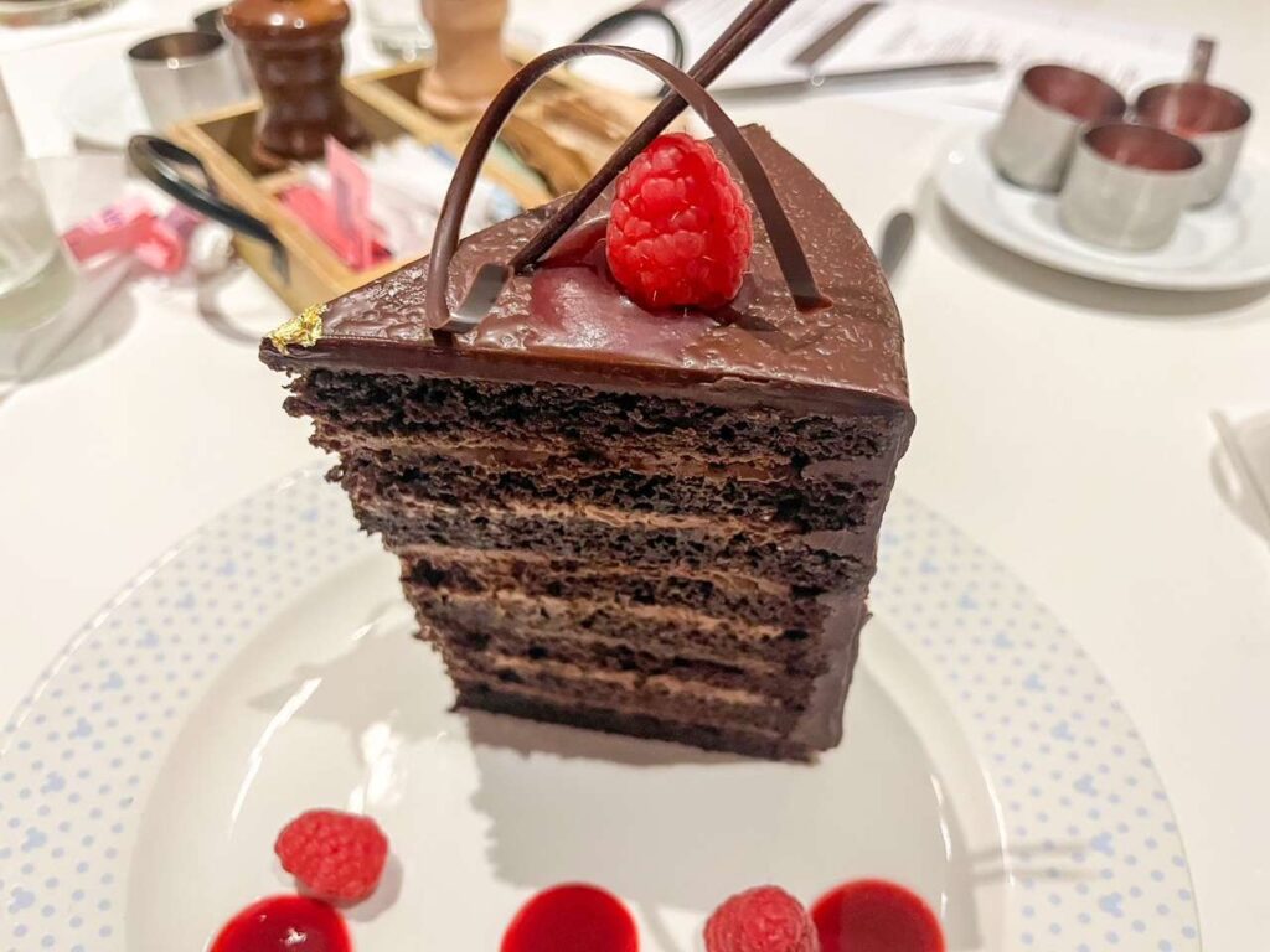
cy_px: 476
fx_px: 954
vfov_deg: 53.1
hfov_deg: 67.3
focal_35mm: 26
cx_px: 635
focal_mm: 5.1
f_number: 1.6
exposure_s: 1/60
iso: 400
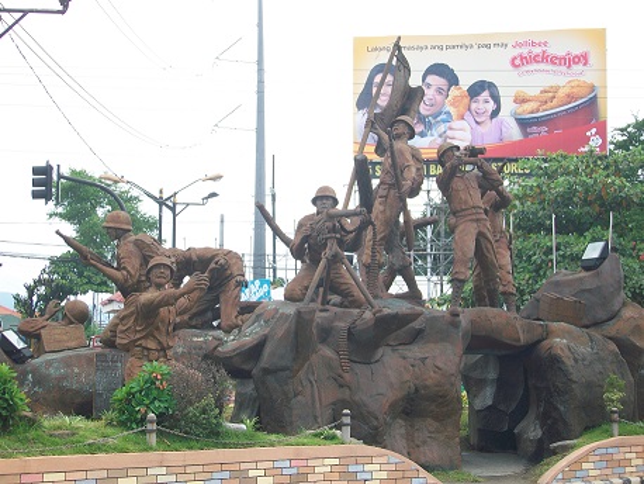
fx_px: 1433
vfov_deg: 19.2
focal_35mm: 77
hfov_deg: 25.3
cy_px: 242
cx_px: 322
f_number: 4.6
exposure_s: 1/200
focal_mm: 13.7
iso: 64
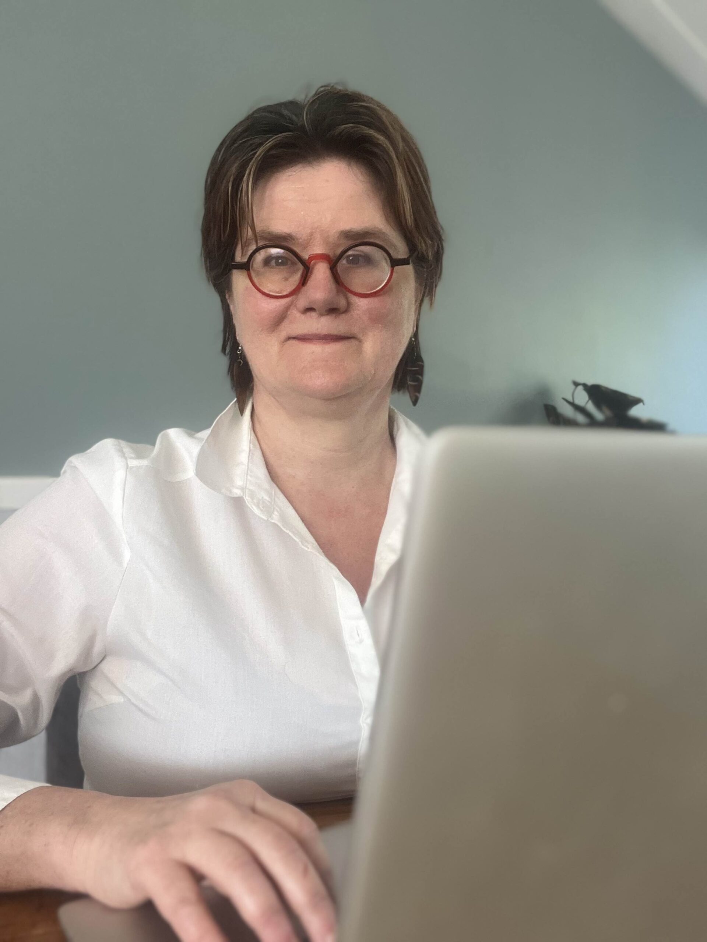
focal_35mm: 30
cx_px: 354
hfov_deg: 46.8
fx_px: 817
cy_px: 471
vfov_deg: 60.0
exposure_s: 1/60
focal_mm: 2.71
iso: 125
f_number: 2.2
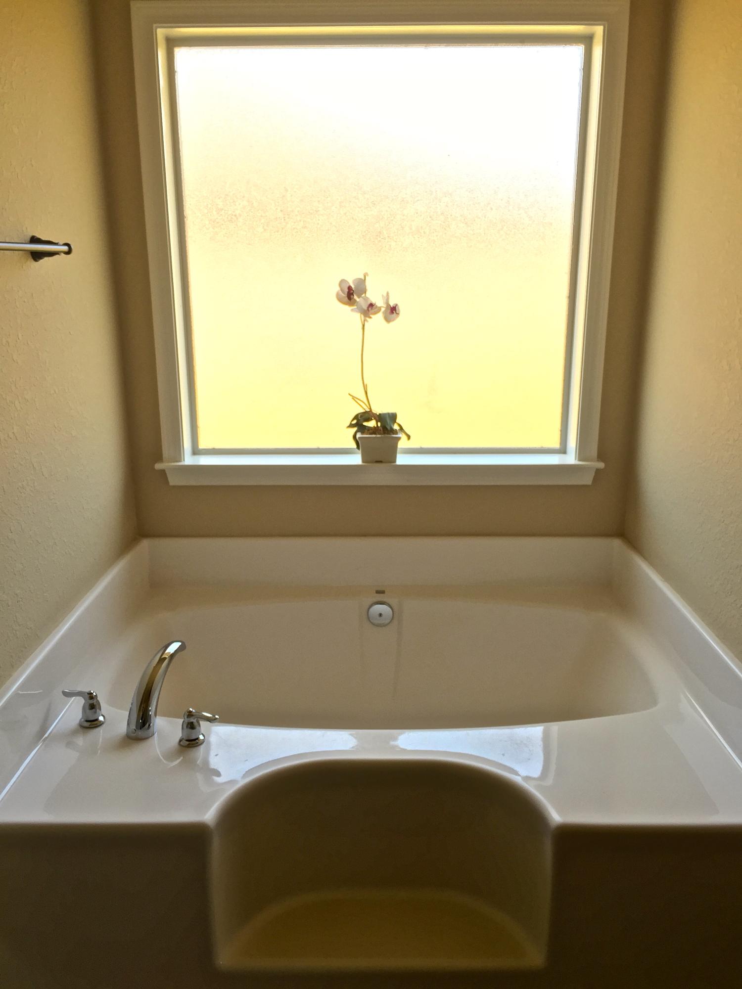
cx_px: 371
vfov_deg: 61.7
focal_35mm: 29
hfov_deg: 48.2
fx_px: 829
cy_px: 494
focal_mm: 4.15
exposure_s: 1/120
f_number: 2.2
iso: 40
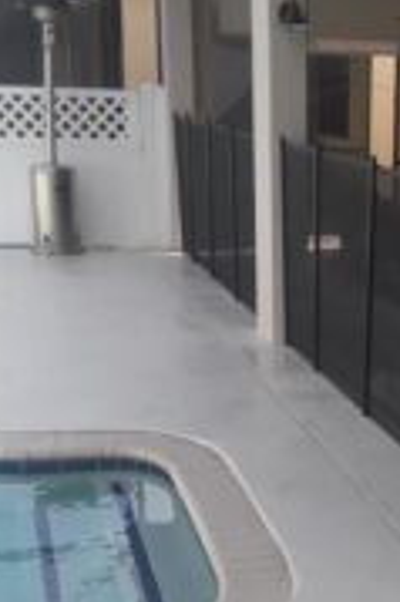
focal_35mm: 64
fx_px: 1069
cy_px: 405
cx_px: 472
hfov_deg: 20.0
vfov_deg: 31.2
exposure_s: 1/560
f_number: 1.9
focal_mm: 2.9
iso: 40
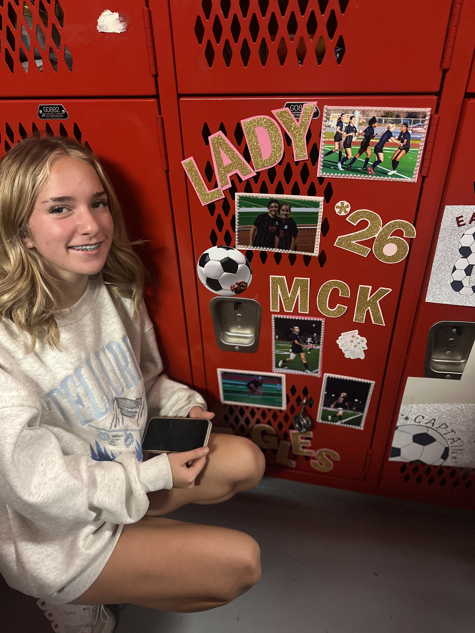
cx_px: 238
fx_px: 439
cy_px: 316
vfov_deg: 71.6
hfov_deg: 56.8
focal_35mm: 24
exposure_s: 1/40
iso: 640
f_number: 1.78
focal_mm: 6.86
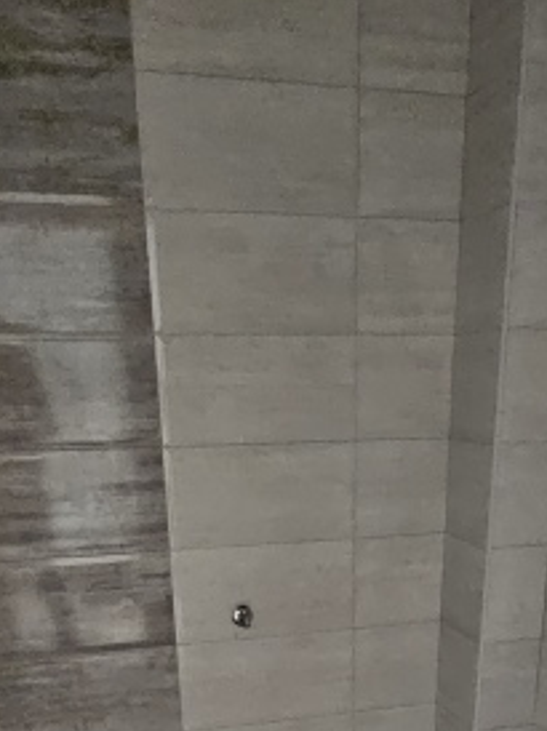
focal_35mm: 38
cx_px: 312
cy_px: 755
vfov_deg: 41.6
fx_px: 802
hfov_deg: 37.6
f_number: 2.2
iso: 1250
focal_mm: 2.2
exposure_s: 1/25
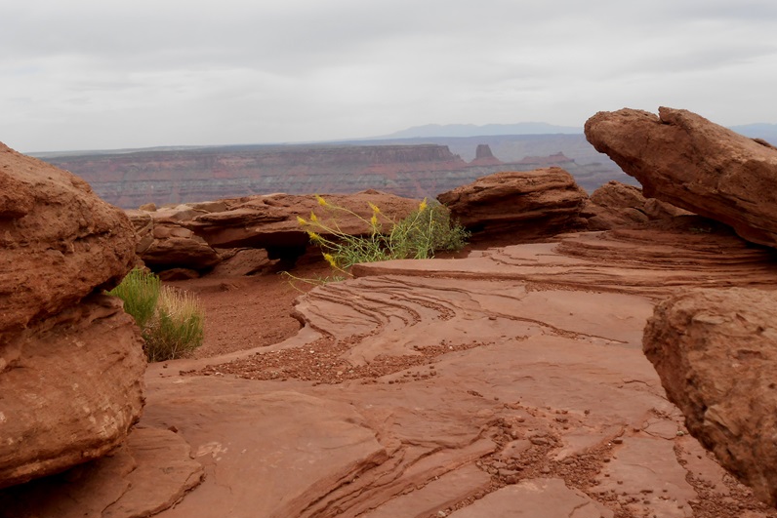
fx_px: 993
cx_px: 389
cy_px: 261
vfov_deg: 29.3
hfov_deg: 42.7
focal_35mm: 46
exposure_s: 1/500
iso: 80
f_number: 4.5
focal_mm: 7.8
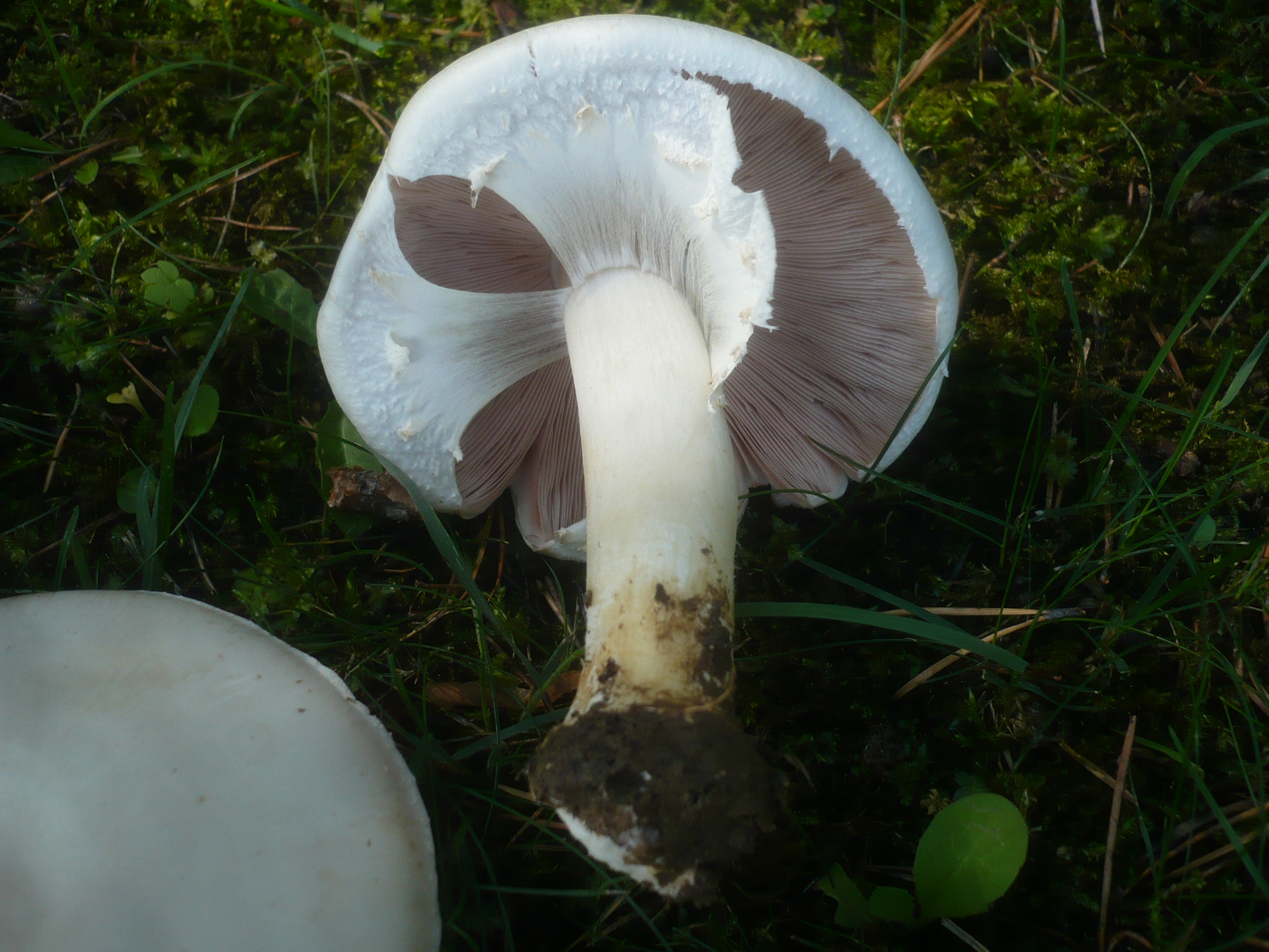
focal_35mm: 35
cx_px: 634
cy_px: 476
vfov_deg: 40.7
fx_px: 1283
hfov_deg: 52.6
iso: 100
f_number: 2.8
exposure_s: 1/125
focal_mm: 5.8
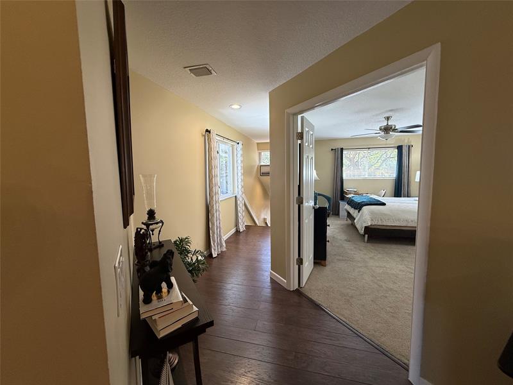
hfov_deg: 102.1
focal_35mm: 14
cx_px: 256
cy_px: 192
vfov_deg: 85.7
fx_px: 207
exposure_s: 1/120
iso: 200
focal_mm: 2.22
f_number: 2.2
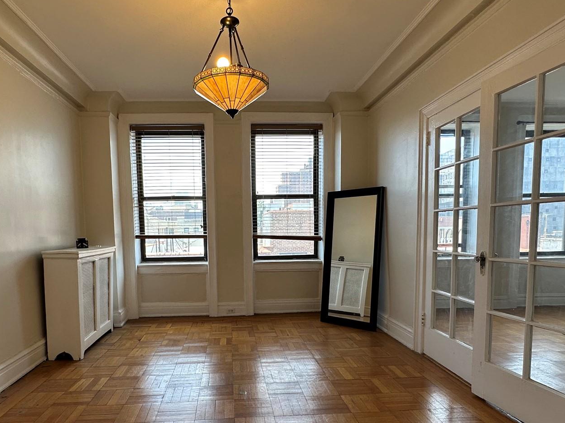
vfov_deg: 58.2
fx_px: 375
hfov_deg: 73.7
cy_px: 264
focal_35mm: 23
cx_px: 250
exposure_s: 1/120
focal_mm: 2.22
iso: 50
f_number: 2.2
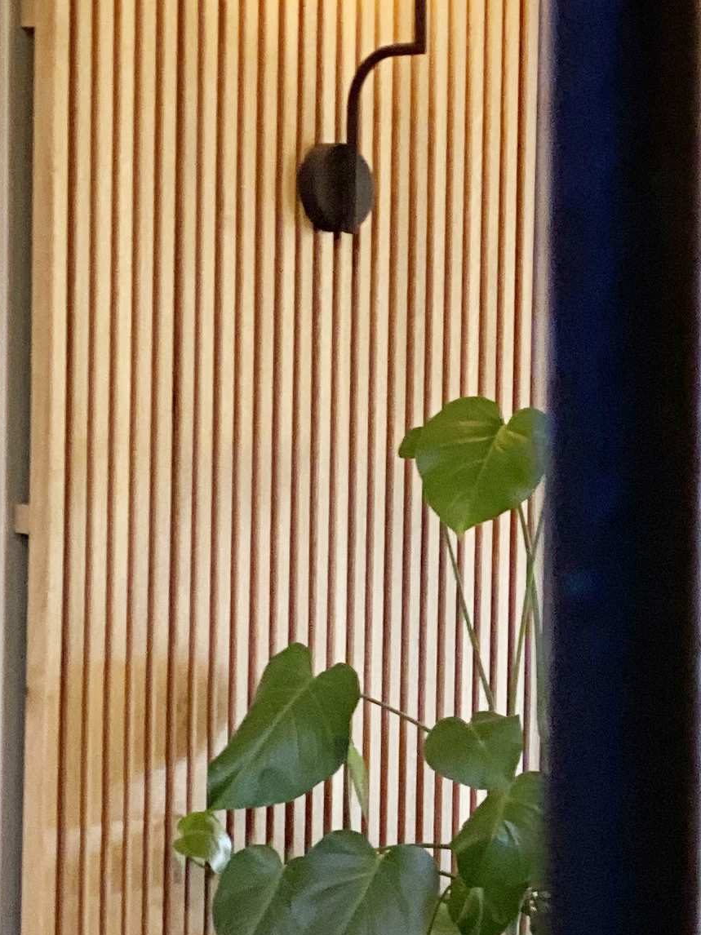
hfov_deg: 7.9
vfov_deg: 10.7
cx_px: 1138
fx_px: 4943
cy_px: 874
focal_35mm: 183
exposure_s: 1/33
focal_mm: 6
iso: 200
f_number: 2
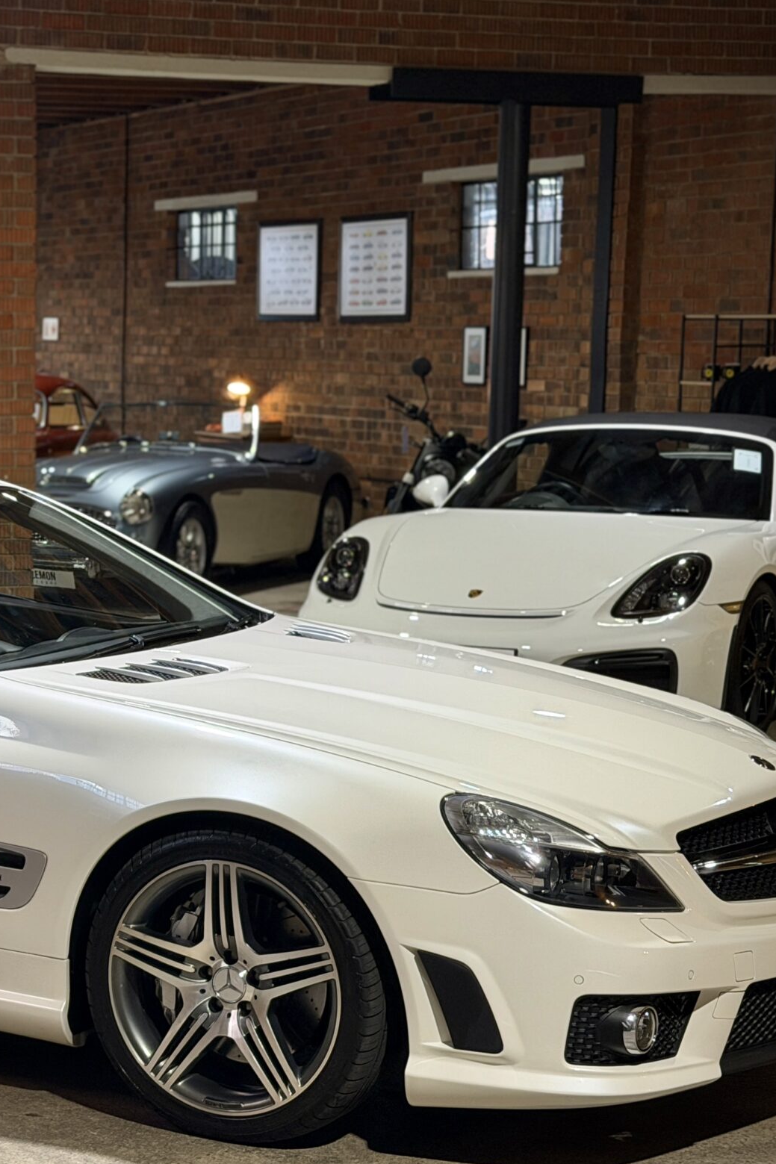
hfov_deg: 16.3
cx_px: -20
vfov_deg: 24.7
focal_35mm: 82
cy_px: 654
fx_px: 2652
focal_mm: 6.76
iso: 160
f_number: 1.78
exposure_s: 1/50
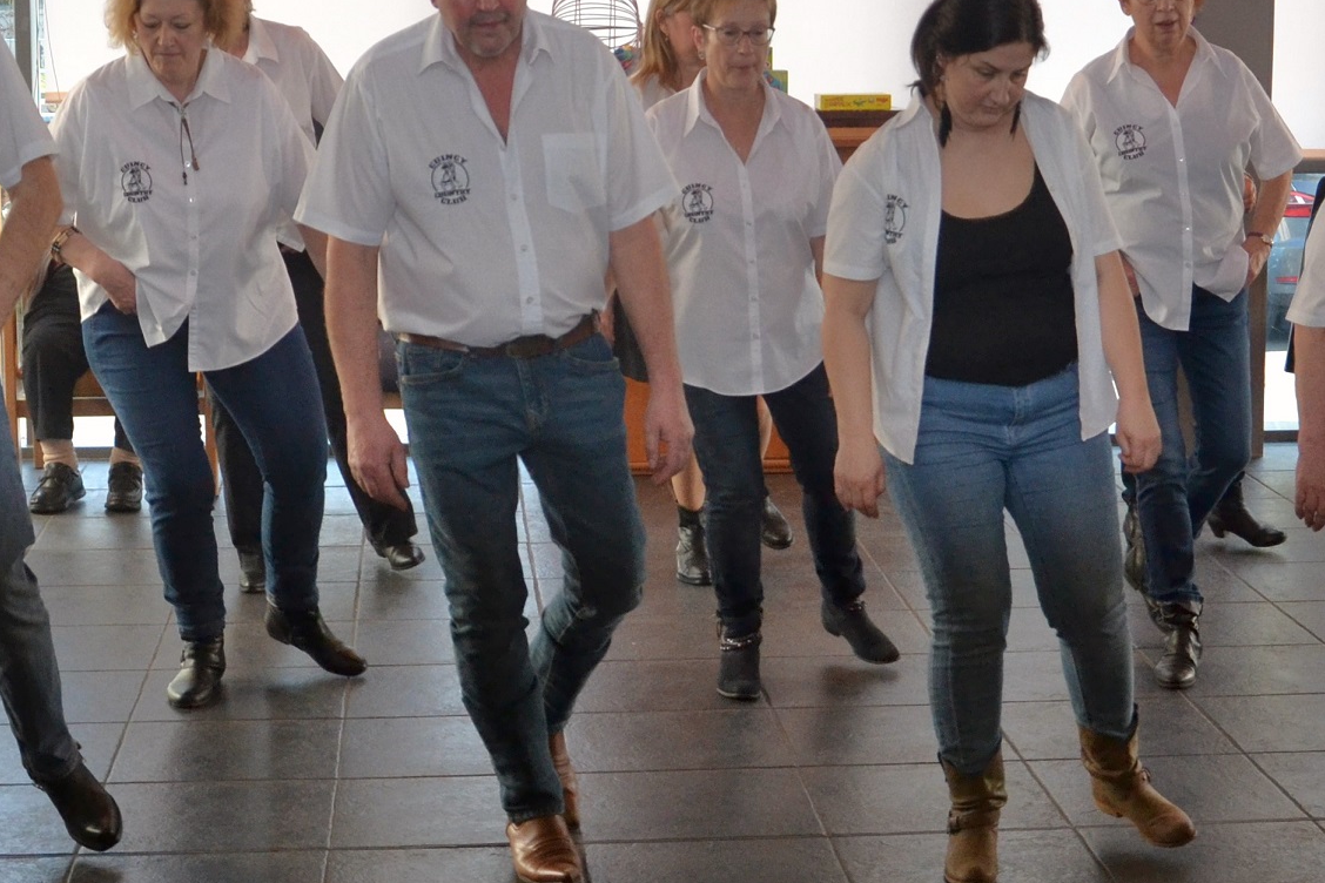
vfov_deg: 17.6
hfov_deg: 26.2
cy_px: 337
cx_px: 696
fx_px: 2842
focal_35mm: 77
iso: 900
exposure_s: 1/500
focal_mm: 21
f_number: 3.8
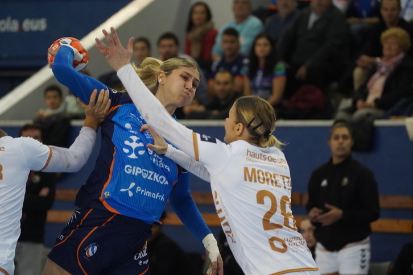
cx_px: 206
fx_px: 2799
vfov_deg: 5.6
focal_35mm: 244
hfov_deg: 8.4
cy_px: 138
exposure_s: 1/1000
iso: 6400
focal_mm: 244
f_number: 5.6
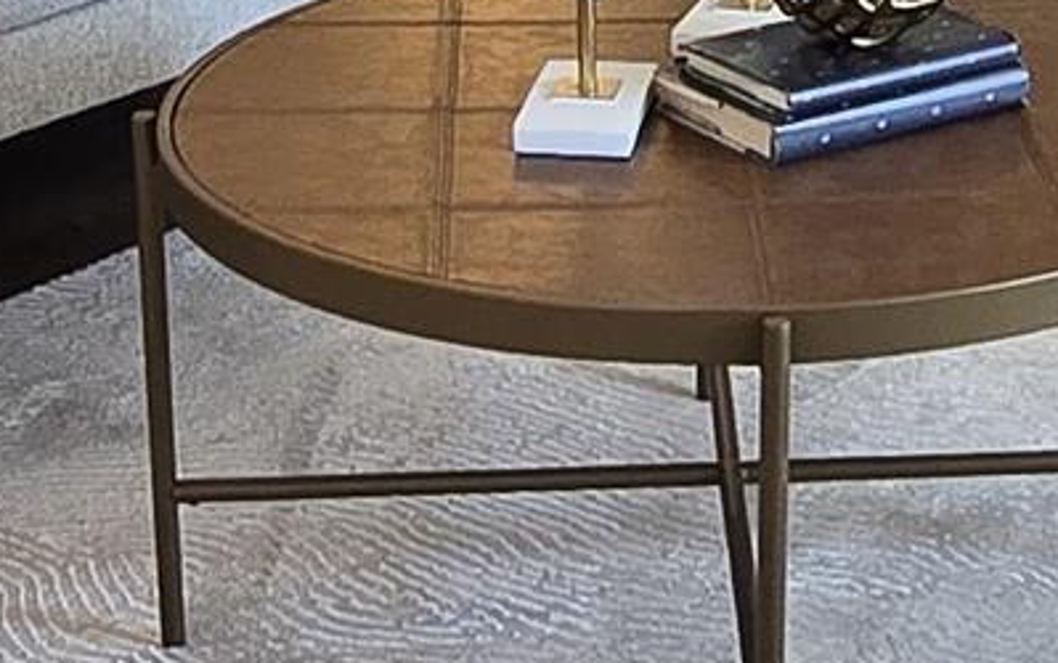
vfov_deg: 12.1
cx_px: 936
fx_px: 3059
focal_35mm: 106
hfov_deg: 19.3
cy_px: -125
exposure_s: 1/60
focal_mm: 2.2
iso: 160
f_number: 2.2
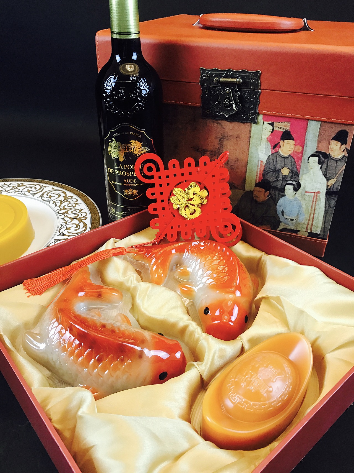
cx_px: 177
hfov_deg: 49.7
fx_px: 382
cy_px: 236
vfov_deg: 63.4
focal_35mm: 28
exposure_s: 1/25
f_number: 1.8
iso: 40
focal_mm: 3.99
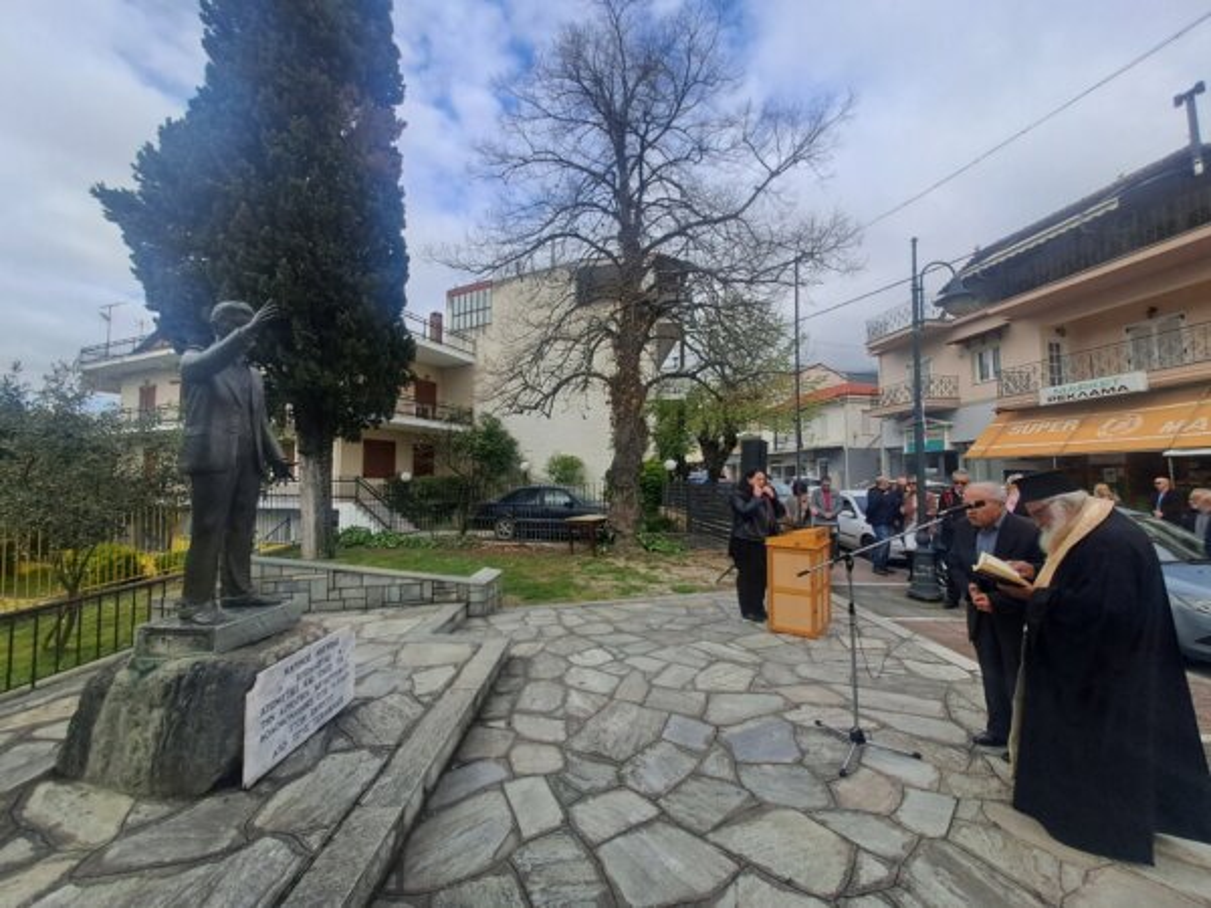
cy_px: 454
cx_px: 606
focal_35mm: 13
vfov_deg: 89.9
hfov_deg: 106.2
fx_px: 455
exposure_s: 1/1429
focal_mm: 1.42
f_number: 2.2
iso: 40
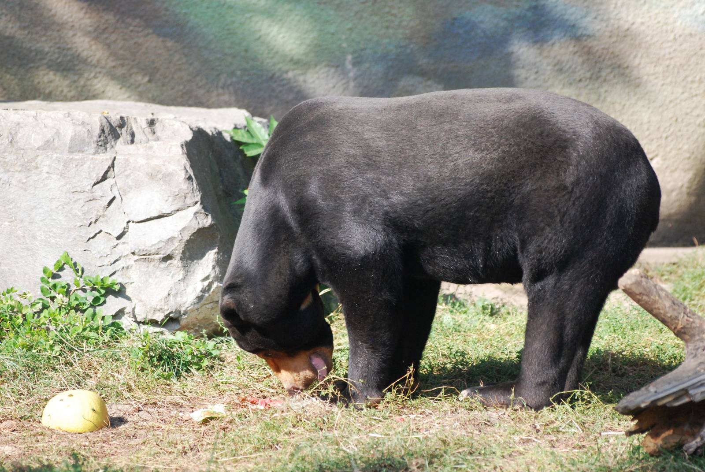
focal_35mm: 292
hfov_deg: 7.0
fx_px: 5735
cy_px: 236
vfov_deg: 4.7
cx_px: 352
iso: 1000
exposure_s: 1/1250
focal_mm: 195
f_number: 5
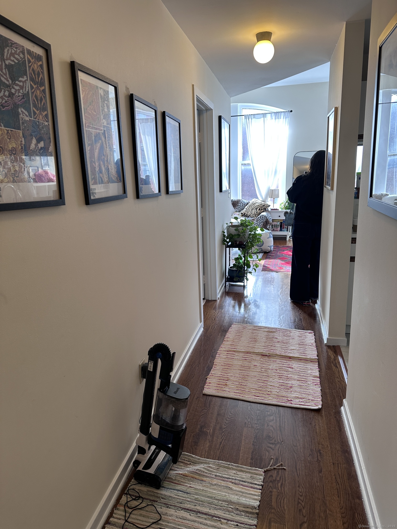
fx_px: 367
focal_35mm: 24
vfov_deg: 71.6
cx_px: 198
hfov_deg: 56.8
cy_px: 264
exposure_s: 1/120
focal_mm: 6.86
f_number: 1.78
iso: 80
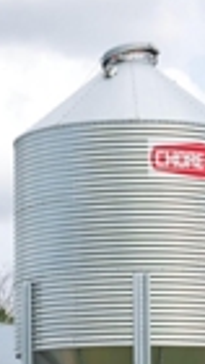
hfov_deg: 7.4
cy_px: 315
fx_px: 1591
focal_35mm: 165
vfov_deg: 12.9
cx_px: 171
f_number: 16
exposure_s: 1/160
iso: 400
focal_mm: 49
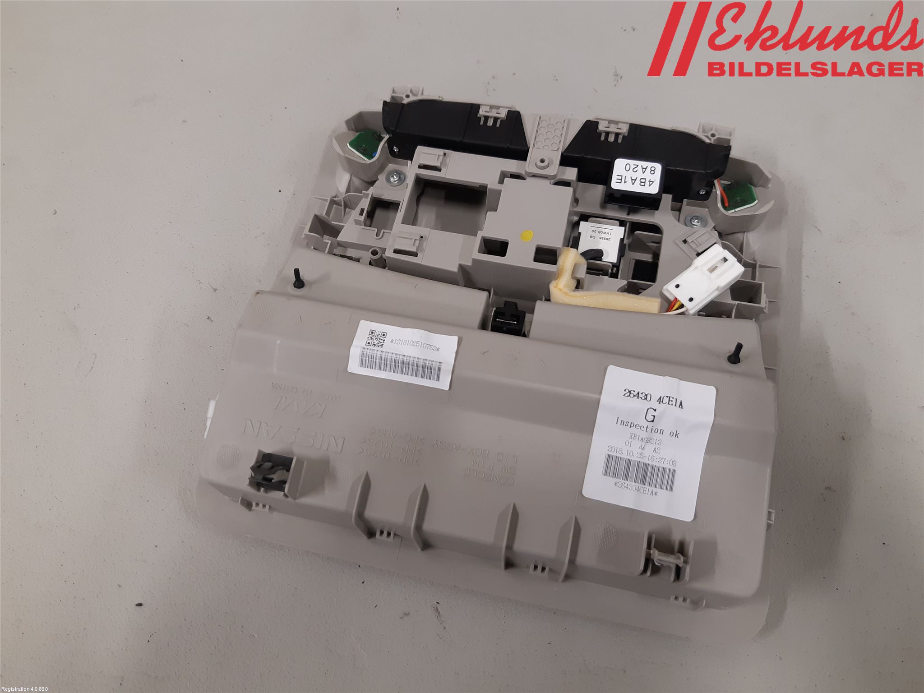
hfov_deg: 67.3
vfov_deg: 53.1
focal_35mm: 26
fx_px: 694
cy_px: 346
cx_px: 462
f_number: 1.7
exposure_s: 1/50
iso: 125
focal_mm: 3.93
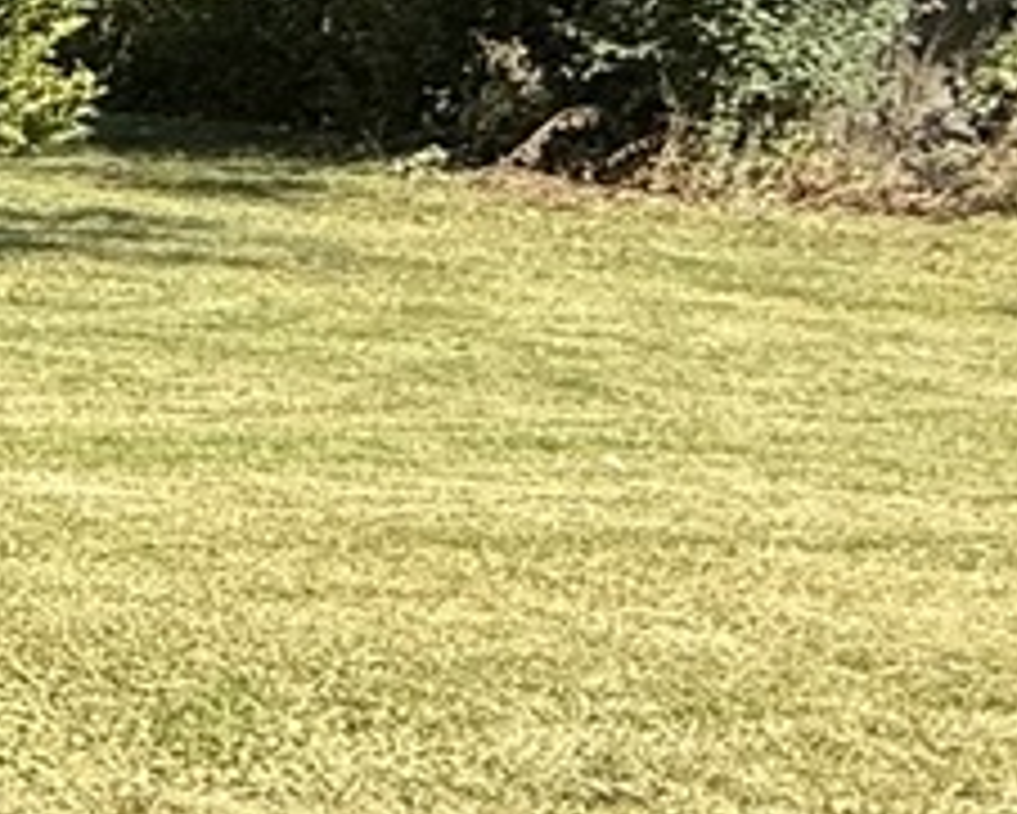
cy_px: 571
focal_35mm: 87
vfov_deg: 17.6
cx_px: -1755
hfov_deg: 12.8
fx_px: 2620
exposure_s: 1/1259
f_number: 2.2
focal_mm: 2.22
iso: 50
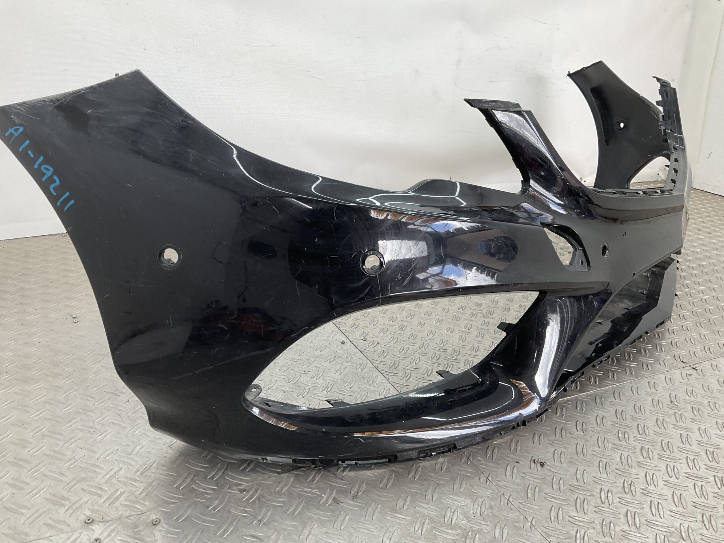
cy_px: 272
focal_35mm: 29
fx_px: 607
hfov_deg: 61.7
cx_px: 362
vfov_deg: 48.2
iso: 20
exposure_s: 1/100
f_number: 1.8
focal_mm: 3
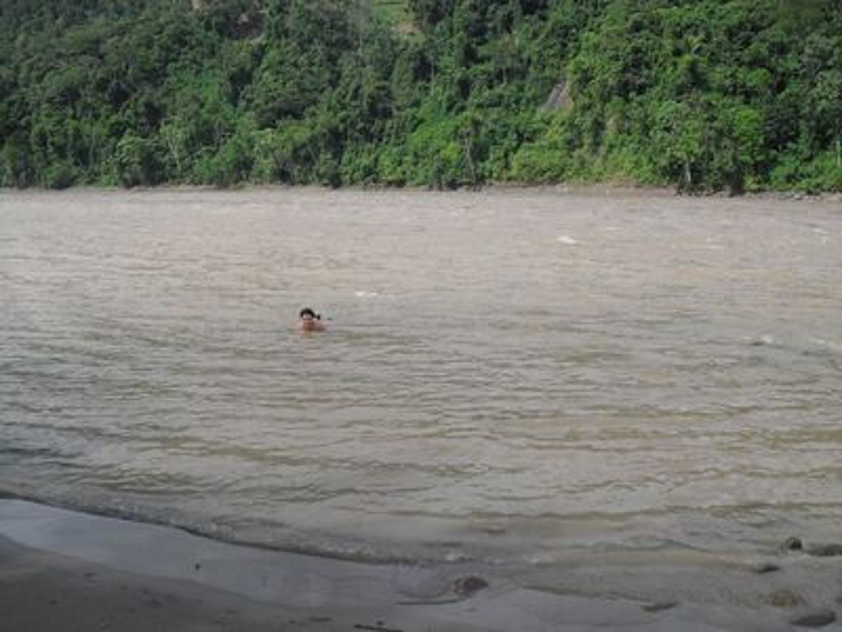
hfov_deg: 49.0
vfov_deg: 37.7
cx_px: 421
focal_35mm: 38
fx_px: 924
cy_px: 316
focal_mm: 6.3
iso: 80
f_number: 8.3
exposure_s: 1/180
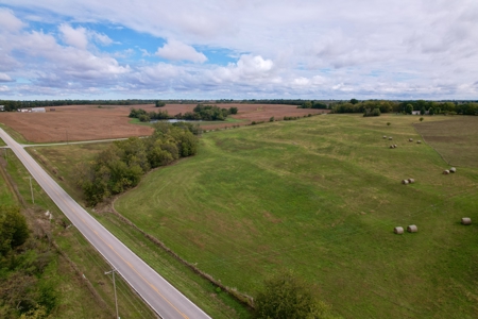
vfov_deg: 57.2
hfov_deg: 78.6
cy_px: 160
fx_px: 292
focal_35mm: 22
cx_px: 239
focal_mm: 8.38
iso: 100
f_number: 2.8
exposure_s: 1/80
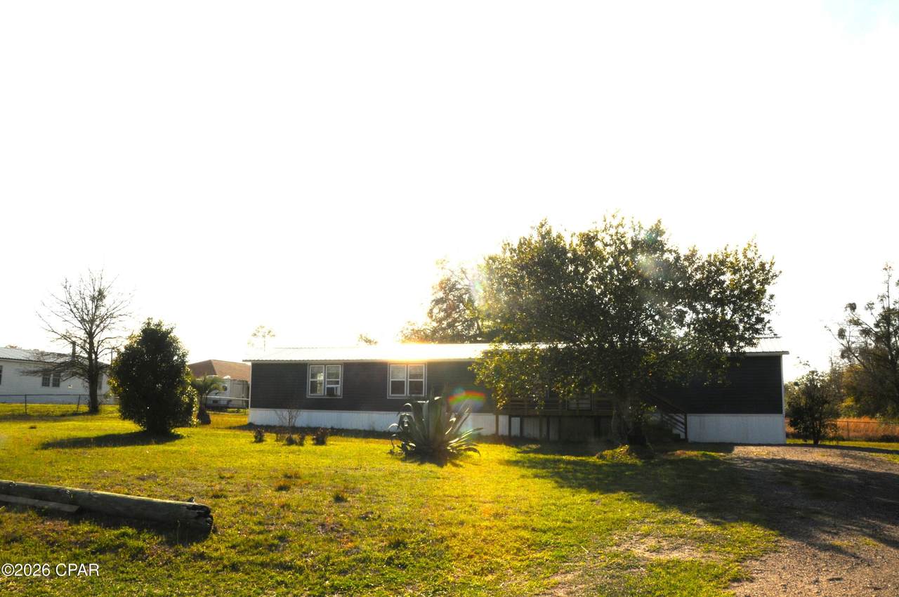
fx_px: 673
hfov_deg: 67.4
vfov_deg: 47.8
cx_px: 450
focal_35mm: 27
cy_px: 298
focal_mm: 18
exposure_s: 1/250
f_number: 22
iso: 400
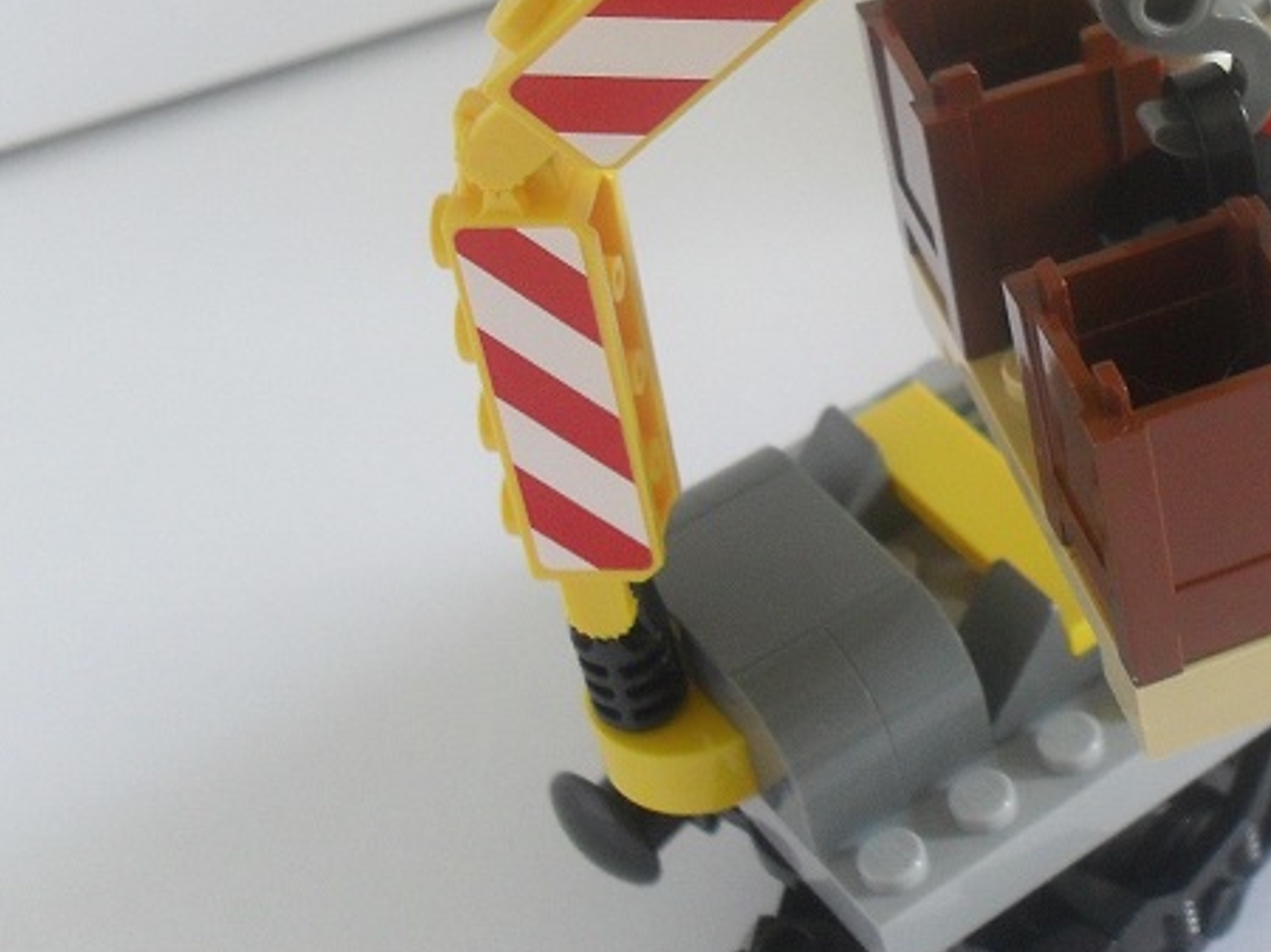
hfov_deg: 26.3
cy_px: 144
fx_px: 2606
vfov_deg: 20.4
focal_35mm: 71
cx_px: 1195
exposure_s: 1/8
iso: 200
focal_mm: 6.3
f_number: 3.2
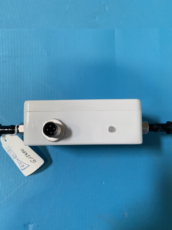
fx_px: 172
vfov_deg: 67.3
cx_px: 86
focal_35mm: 26
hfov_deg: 53.1
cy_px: 115
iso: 400
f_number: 1.8
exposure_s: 1/60
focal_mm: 4.25
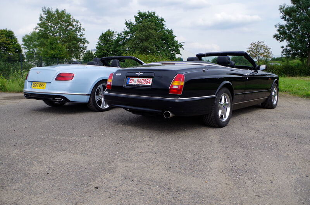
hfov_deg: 62.0
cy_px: 102
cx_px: 155
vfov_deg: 43.4
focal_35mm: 30
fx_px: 258
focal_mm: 20
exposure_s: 1/200
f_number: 7.1
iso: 100
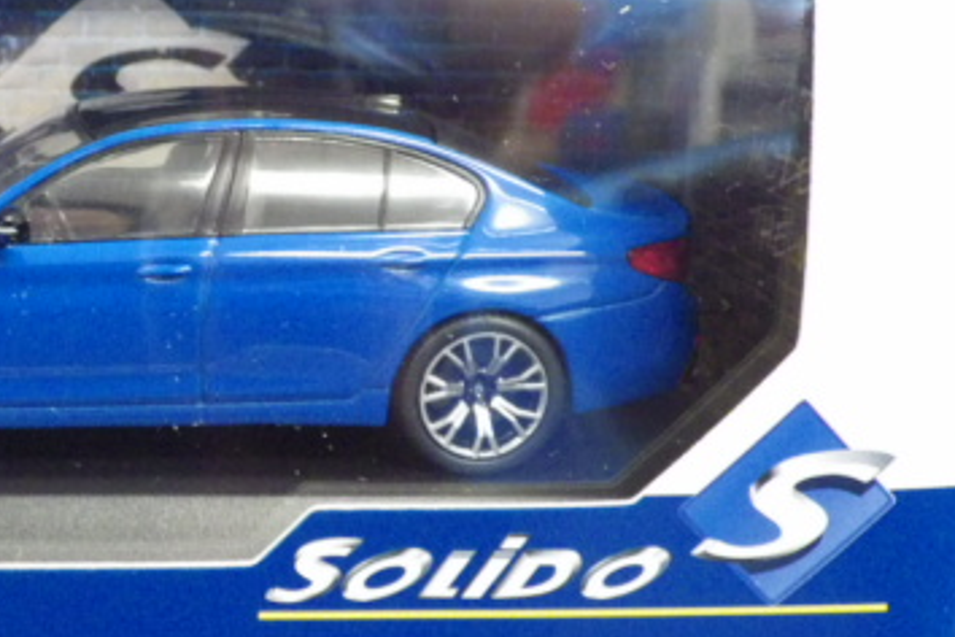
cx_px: 135
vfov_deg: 17.7
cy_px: 297
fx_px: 2042
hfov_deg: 25.7
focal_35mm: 77
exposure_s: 1/25
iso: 1000
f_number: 3.6
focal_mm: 7.4
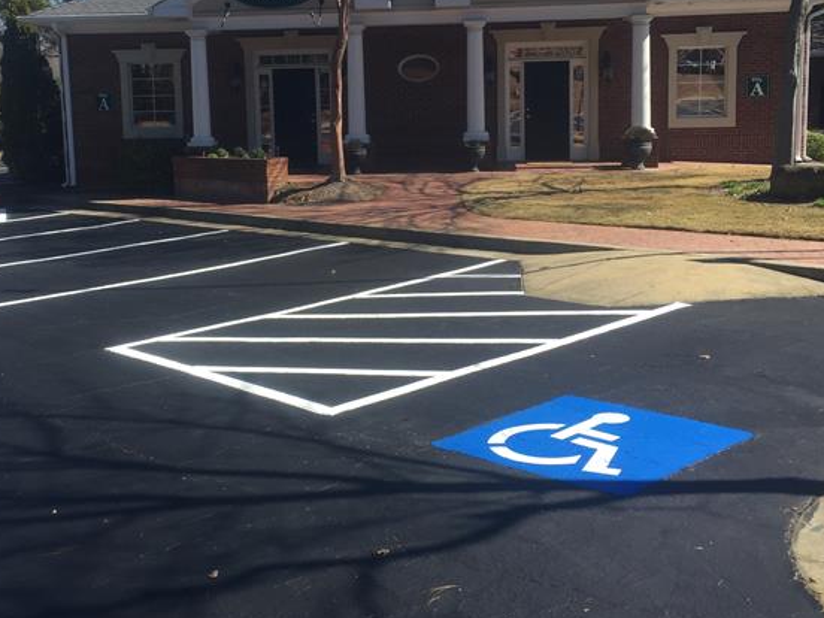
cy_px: 248
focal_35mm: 42
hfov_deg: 44.7
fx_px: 1000
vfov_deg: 34.2
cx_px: 360
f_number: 2.2
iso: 32
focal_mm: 4.15
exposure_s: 1/1319
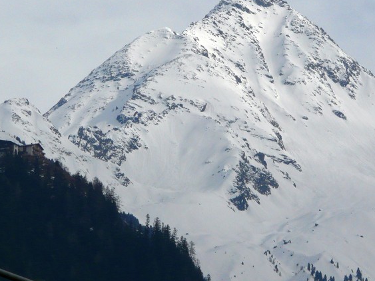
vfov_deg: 4.3
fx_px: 3758
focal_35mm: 347
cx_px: 196
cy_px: 122
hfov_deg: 5.7
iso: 100
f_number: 8
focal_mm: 39.3
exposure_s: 1/800
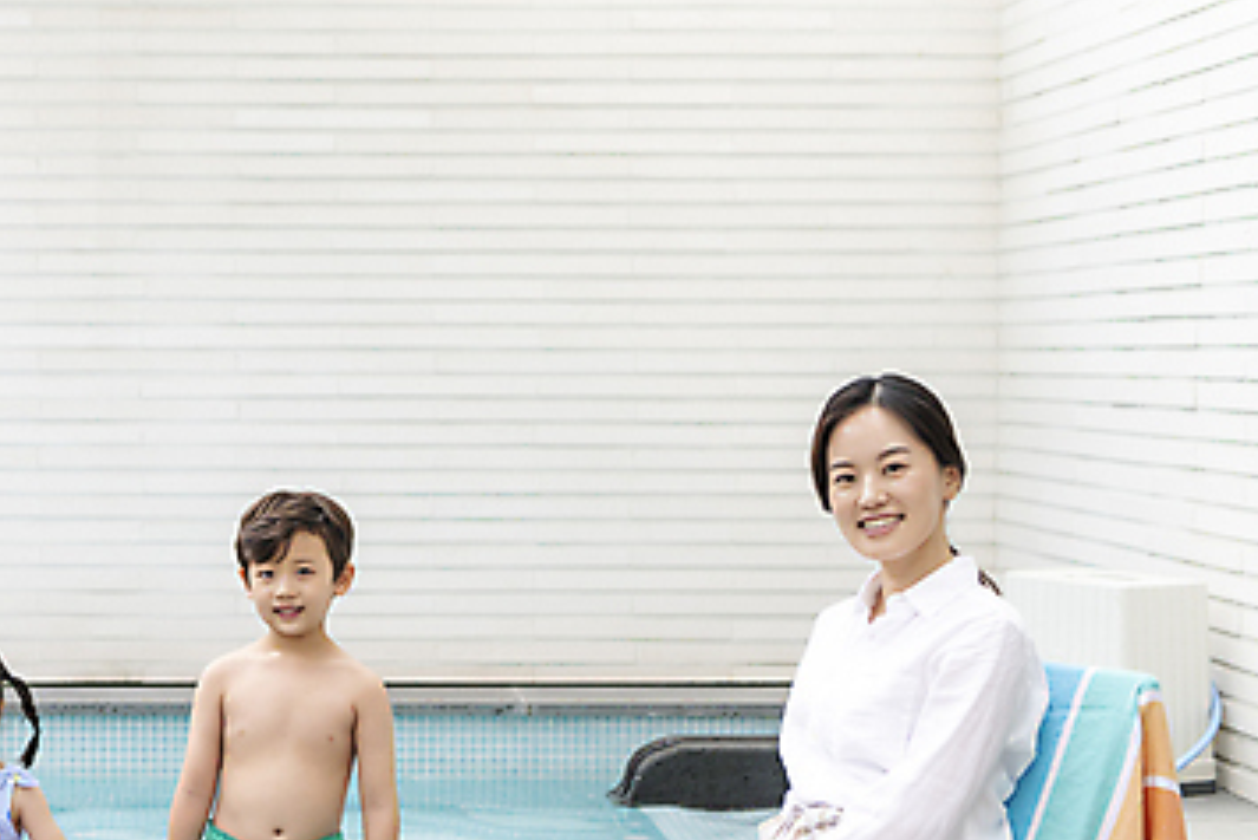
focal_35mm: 71
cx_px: 230
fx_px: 2482
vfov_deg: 19.2
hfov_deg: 27.8
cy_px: 507
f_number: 2.8
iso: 200
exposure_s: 1/500
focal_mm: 42
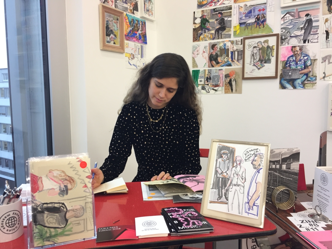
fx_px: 278
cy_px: 124
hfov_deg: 61.7
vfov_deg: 48.2
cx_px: 166
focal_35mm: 29
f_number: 2.2
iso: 64
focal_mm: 4.15
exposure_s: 1/33
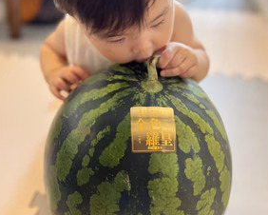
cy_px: 70
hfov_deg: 50.2
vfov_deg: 40.6
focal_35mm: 36
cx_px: 136
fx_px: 286
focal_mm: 5.7
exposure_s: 1/60
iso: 200
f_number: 1.5
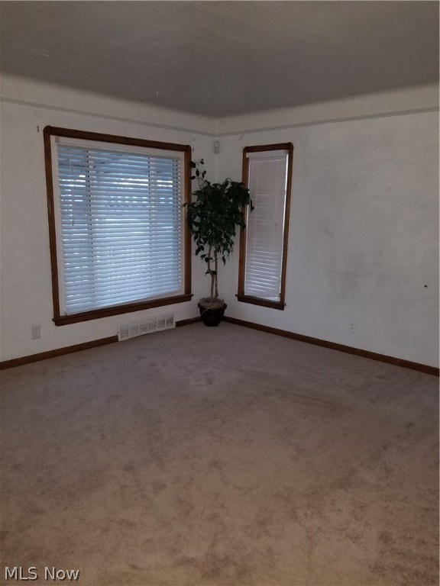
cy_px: 293
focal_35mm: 26
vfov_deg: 67.3
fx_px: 441
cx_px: 220
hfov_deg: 53.1
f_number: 1.7
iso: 200
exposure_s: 1/10
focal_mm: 4.3
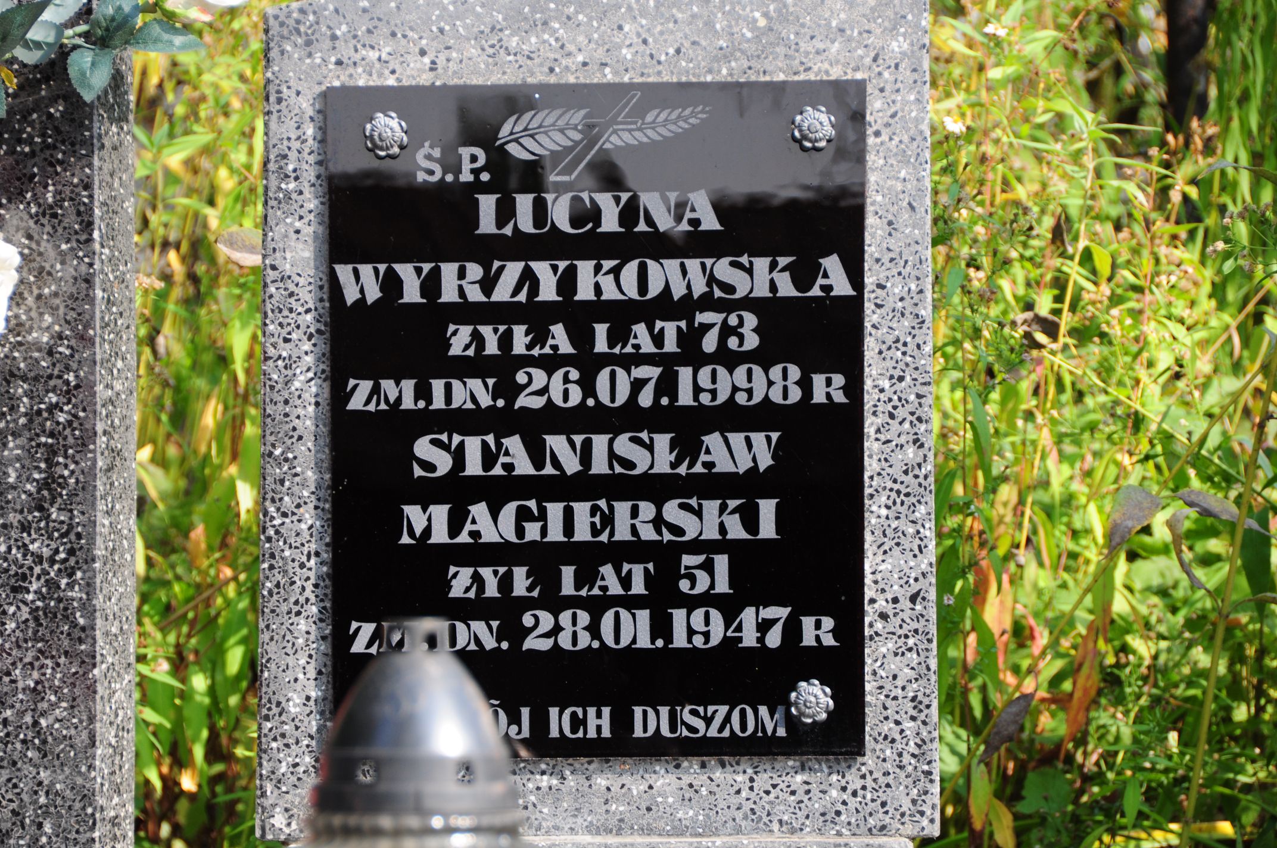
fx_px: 7971
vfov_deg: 6.1
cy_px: 424
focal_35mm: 225
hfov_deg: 9.2
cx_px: 638
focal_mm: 150
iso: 250
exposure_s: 1/250
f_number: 7.1
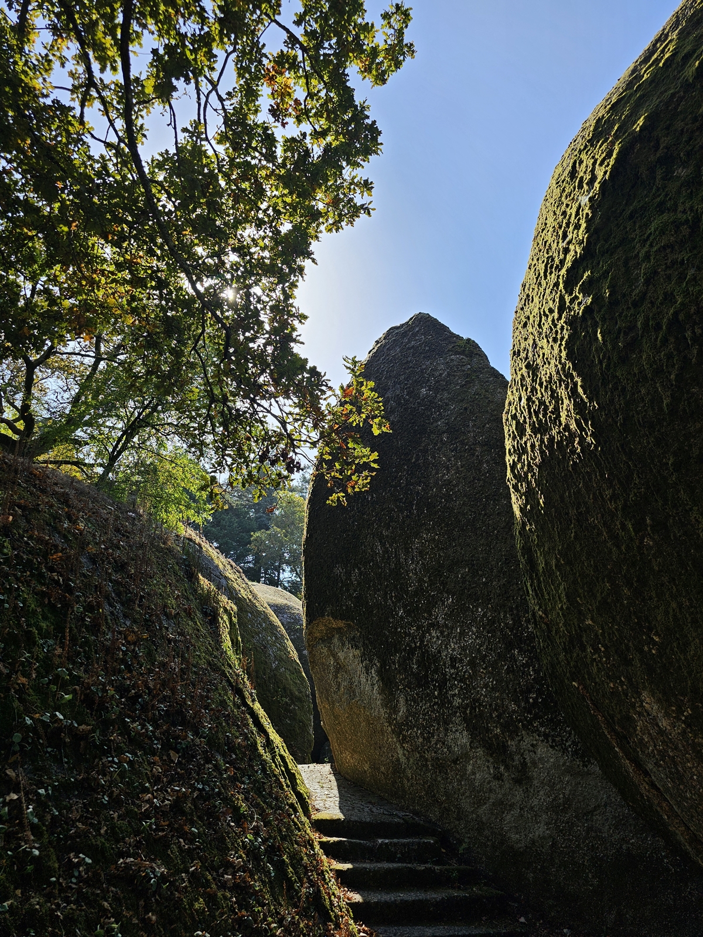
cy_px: 468
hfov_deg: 58.9
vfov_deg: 73.9
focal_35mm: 23
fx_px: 623
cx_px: 352
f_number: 1.7
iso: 10
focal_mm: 6.3
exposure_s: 1/431
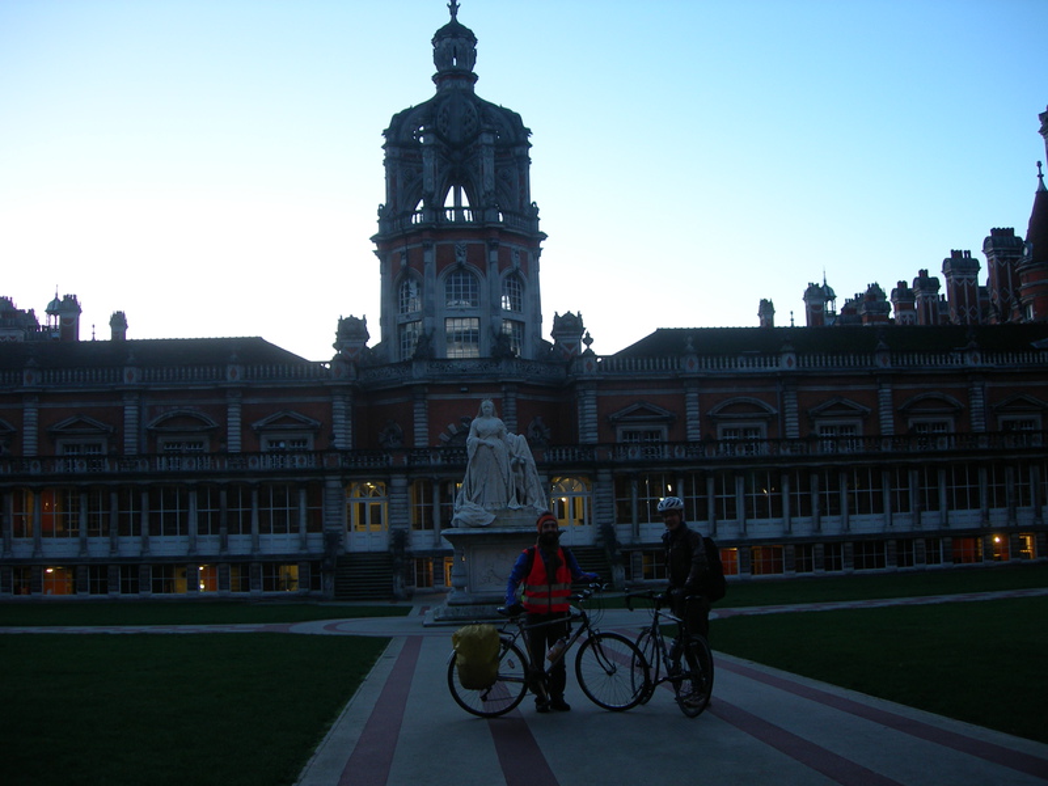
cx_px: 524
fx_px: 1150
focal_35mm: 38
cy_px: 393
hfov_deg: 49.0
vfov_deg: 37.7
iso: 50
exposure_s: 1/3.9
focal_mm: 7.8
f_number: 2.8
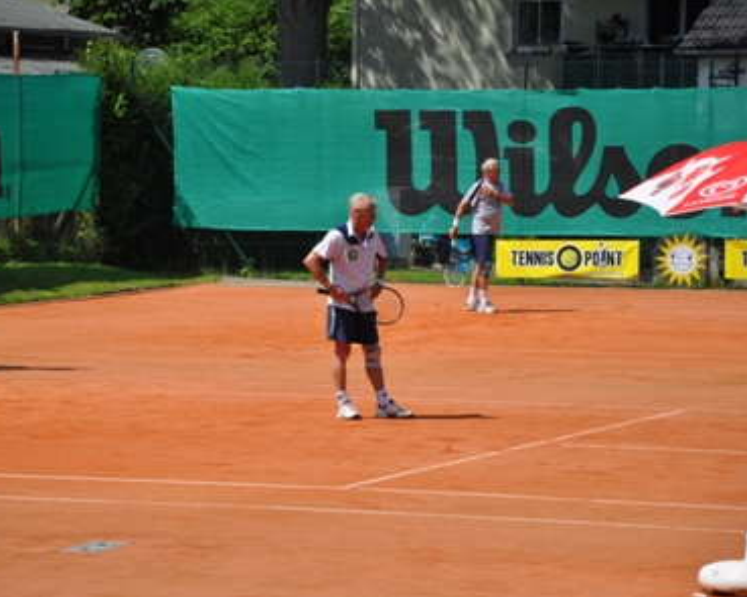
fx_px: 3969
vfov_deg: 8.6
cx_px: 330
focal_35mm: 180
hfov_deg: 10.8
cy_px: 297
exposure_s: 1/2000
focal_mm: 105
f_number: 7.1
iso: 400
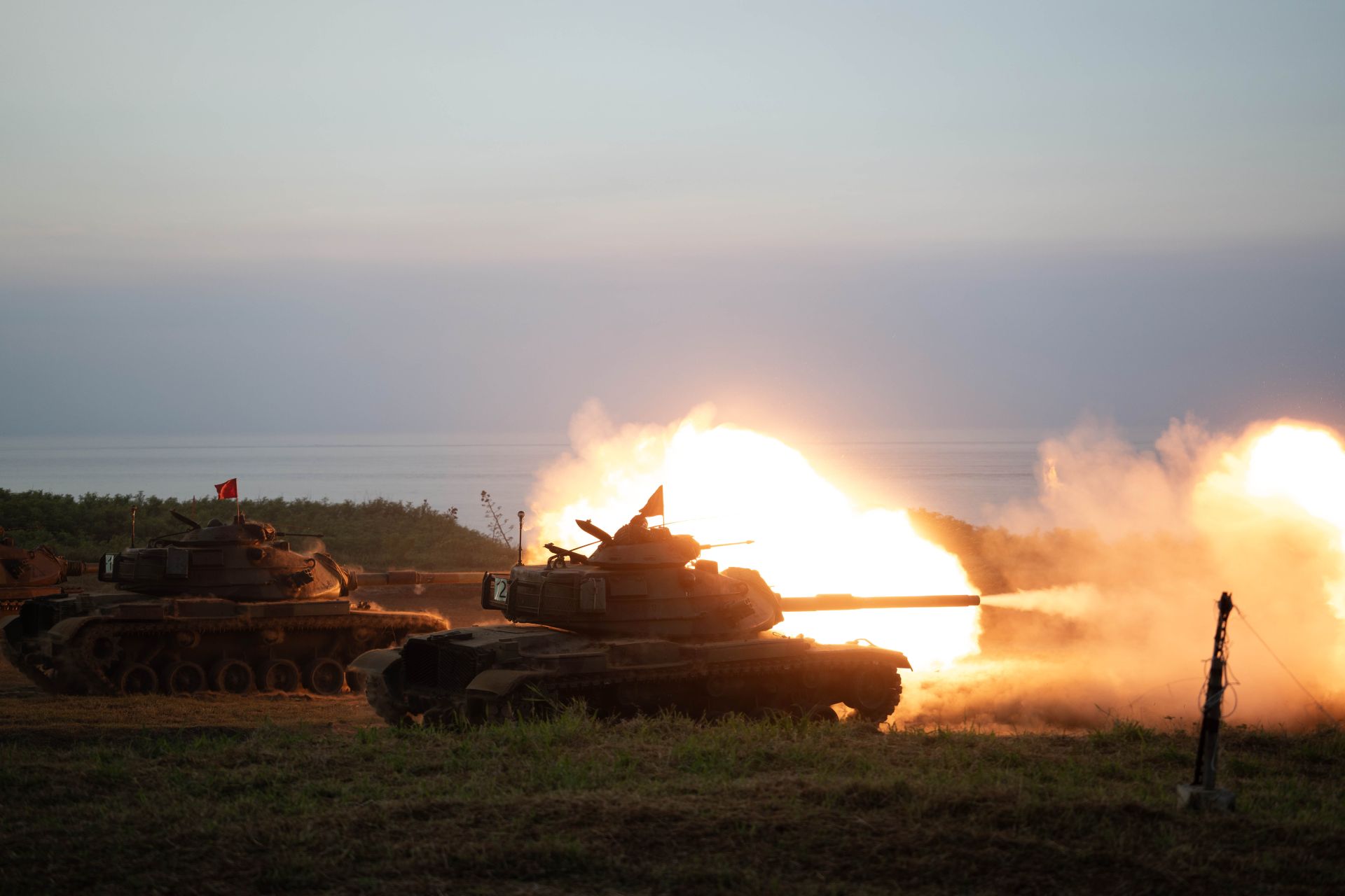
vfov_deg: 19.5
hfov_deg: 28.8
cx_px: 672
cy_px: 448
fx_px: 2615
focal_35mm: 70
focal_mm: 70
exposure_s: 1/1000
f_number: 2.8
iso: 500
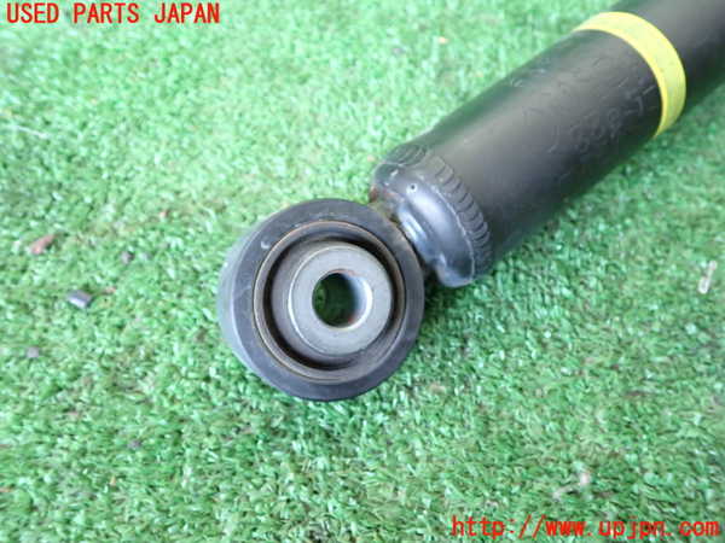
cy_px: 272
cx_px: 362
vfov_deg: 46.8
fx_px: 628
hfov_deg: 60.0
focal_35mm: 30
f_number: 2.3
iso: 500
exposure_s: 1/30
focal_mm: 5.4
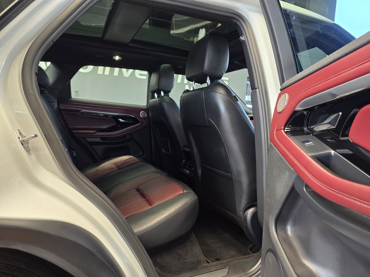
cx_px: 185
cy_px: 138
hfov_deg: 73.9
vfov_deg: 58.9
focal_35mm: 23
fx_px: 246
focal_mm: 6.25
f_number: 1.7
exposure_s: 1/100
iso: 125
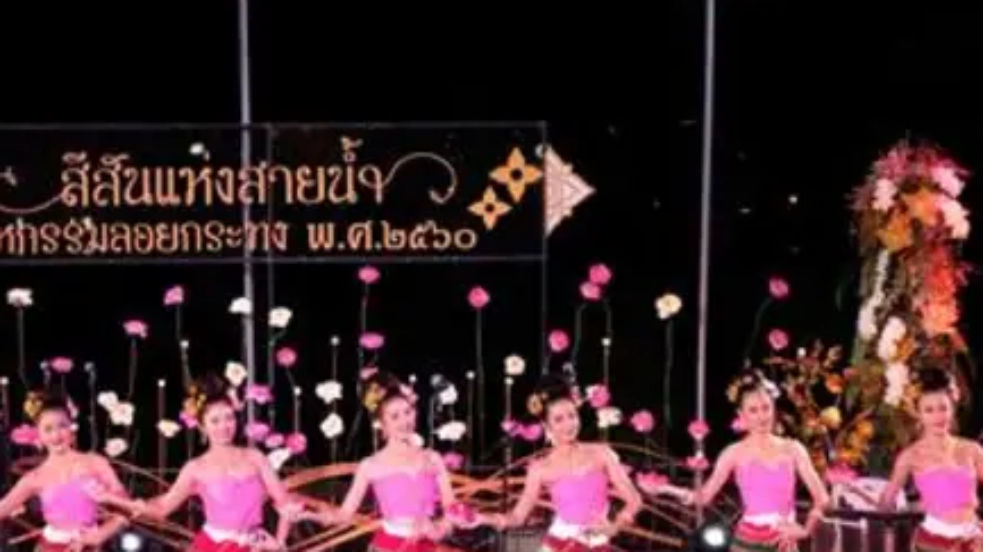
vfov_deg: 14.2
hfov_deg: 24.8
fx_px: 2214
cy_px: 239
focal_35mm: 85
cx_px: 247
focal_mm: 30.2
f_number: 8
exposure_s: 1/60
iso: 3200
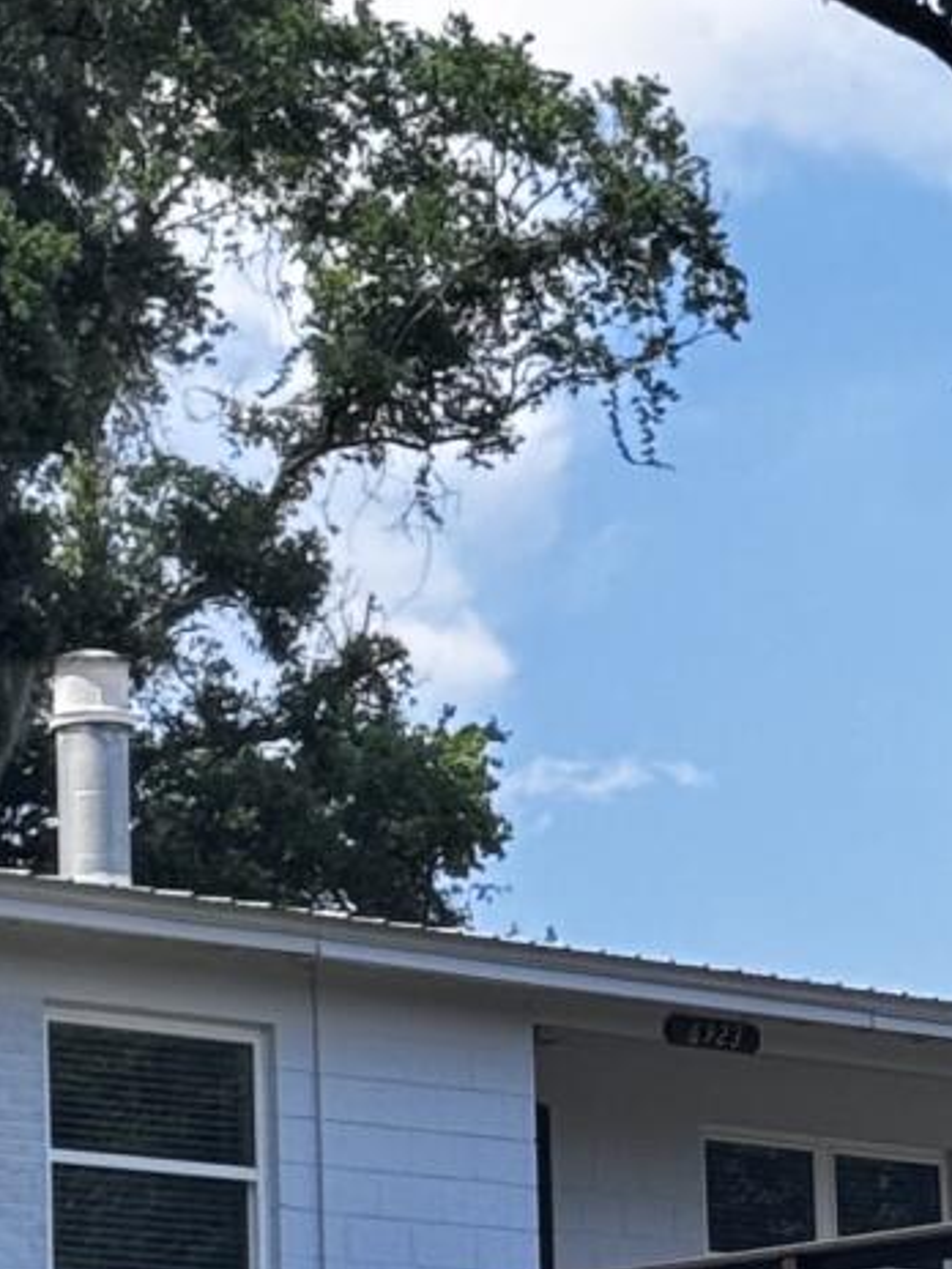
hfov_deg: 7.2
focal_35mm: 207
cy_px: 963
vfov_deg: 9.5
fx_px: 7590
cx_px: 933
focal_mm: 6.76
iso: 64
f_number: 1.78
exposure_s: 1/1490
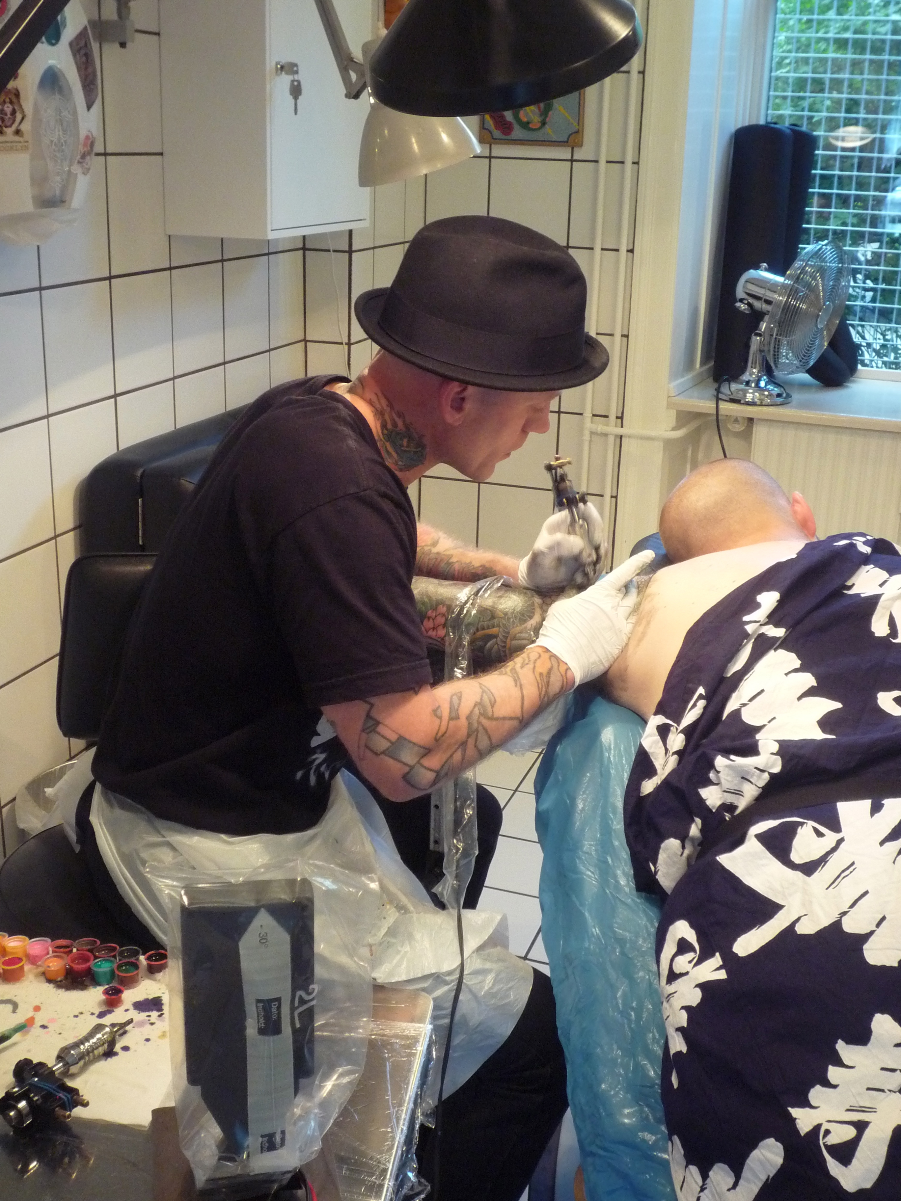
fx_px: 1458
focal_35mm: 42
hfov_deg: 34.3
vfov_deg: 44.8
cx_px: 450
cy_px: 600
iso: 400
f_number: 4.1
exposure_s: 1/15
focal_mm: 7.3
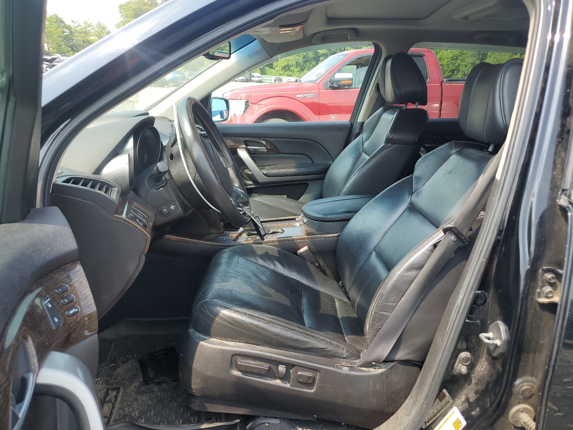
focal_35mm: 26
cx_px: 286
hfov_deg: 67.3
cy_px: 215
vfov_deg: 53.1
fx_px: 430
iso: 50
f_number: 1.5
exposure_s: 1/476
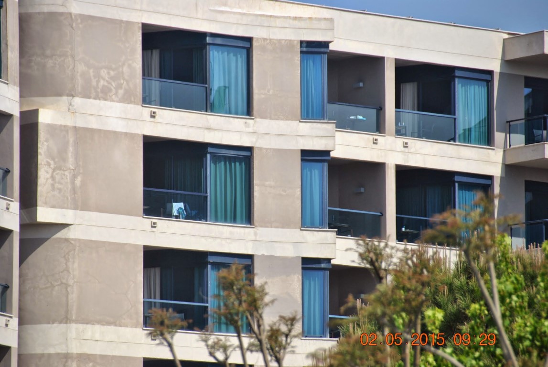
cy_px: 184
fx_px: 4572
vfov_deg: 4.6
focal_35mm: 300
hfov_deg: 6.9
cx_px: 274
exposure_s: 1/1000
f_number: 5.6
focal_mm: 200
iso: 200
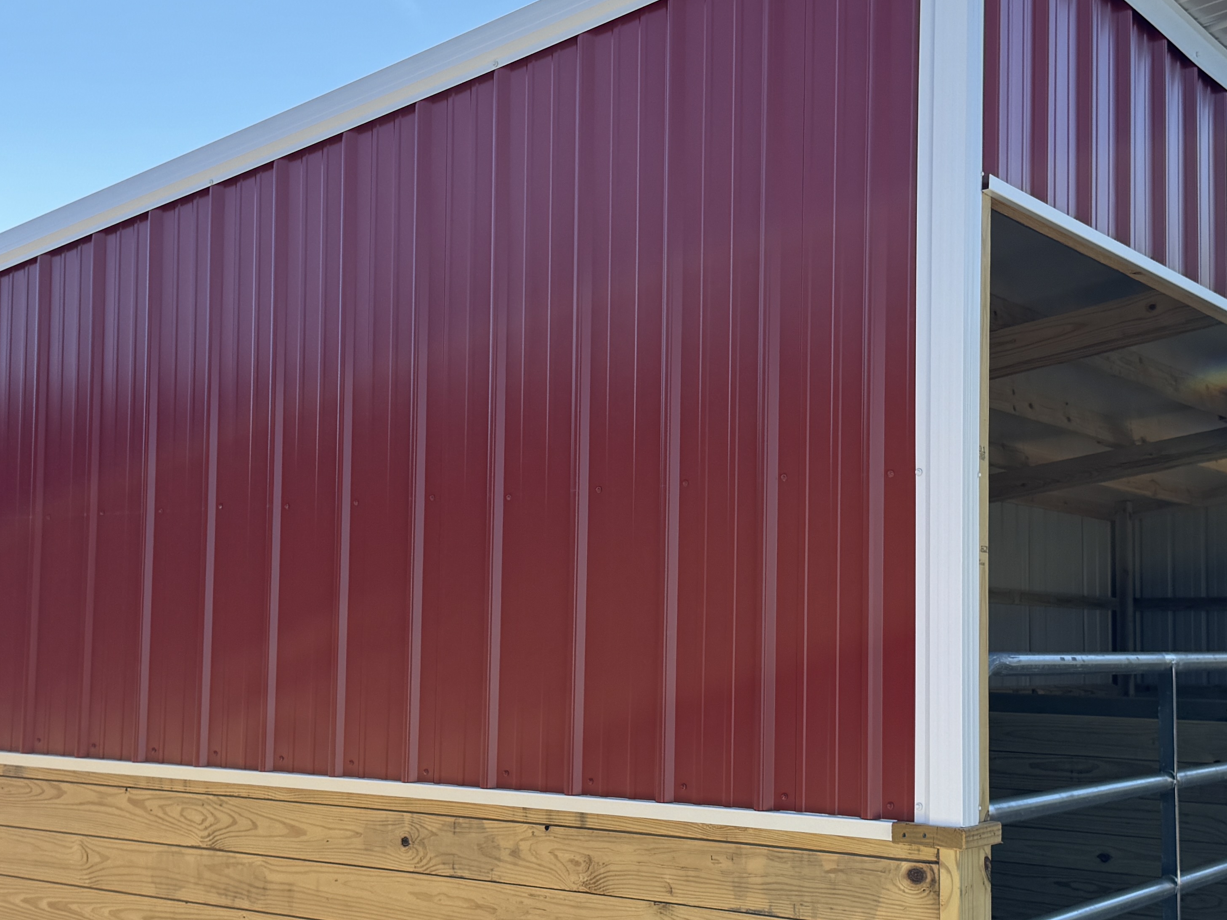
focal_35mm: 47
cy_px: 549
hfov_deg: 40.4
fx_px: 1666
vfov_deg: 30.8
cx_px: 643
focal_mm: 6.76
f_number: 1.78
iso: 80
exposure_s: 1/2174
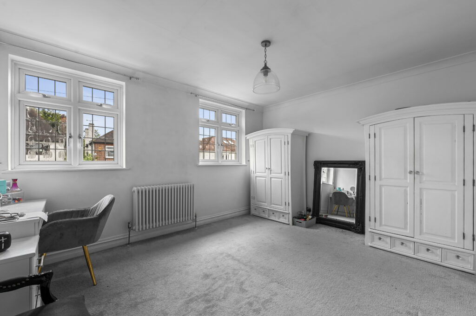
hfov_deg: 104.3
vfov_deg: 81.1
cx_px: 238
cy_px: 158
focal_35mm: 14
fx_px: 185
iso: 400
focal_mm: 14
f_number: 8
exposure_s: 1/6
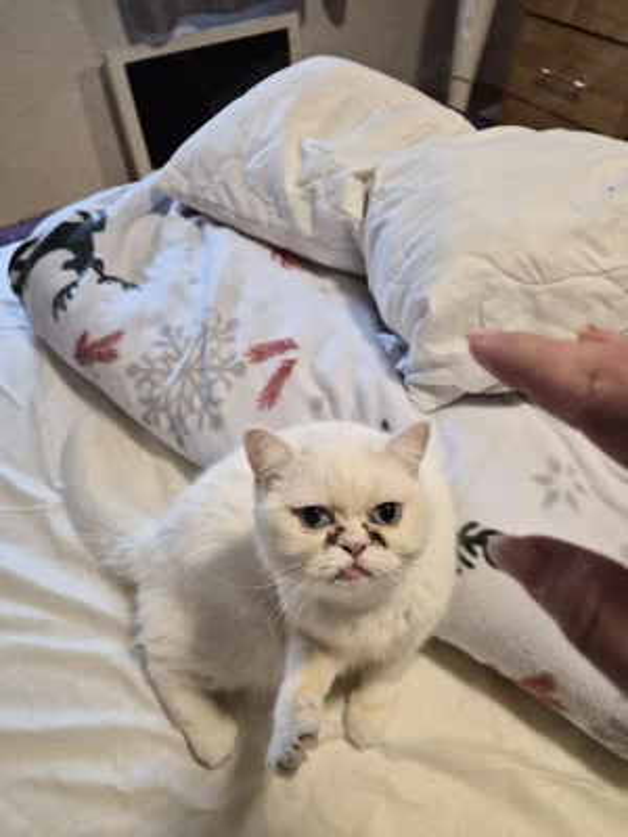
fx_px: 556
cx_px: 314
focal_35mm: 23
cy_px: 418
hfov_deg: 58.9
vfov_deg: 73.9
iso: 640
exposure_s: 1/100
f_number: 1.8
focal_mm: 5.4
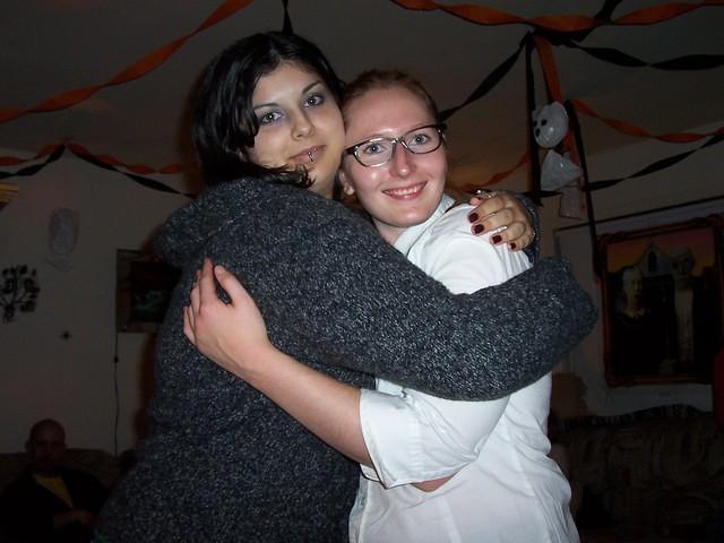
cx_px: 362
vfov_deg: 38.7
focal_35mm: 37
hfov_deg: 50.1
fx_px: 774
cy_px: 272
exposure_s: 1/60
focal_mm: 5.6
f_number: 2.8
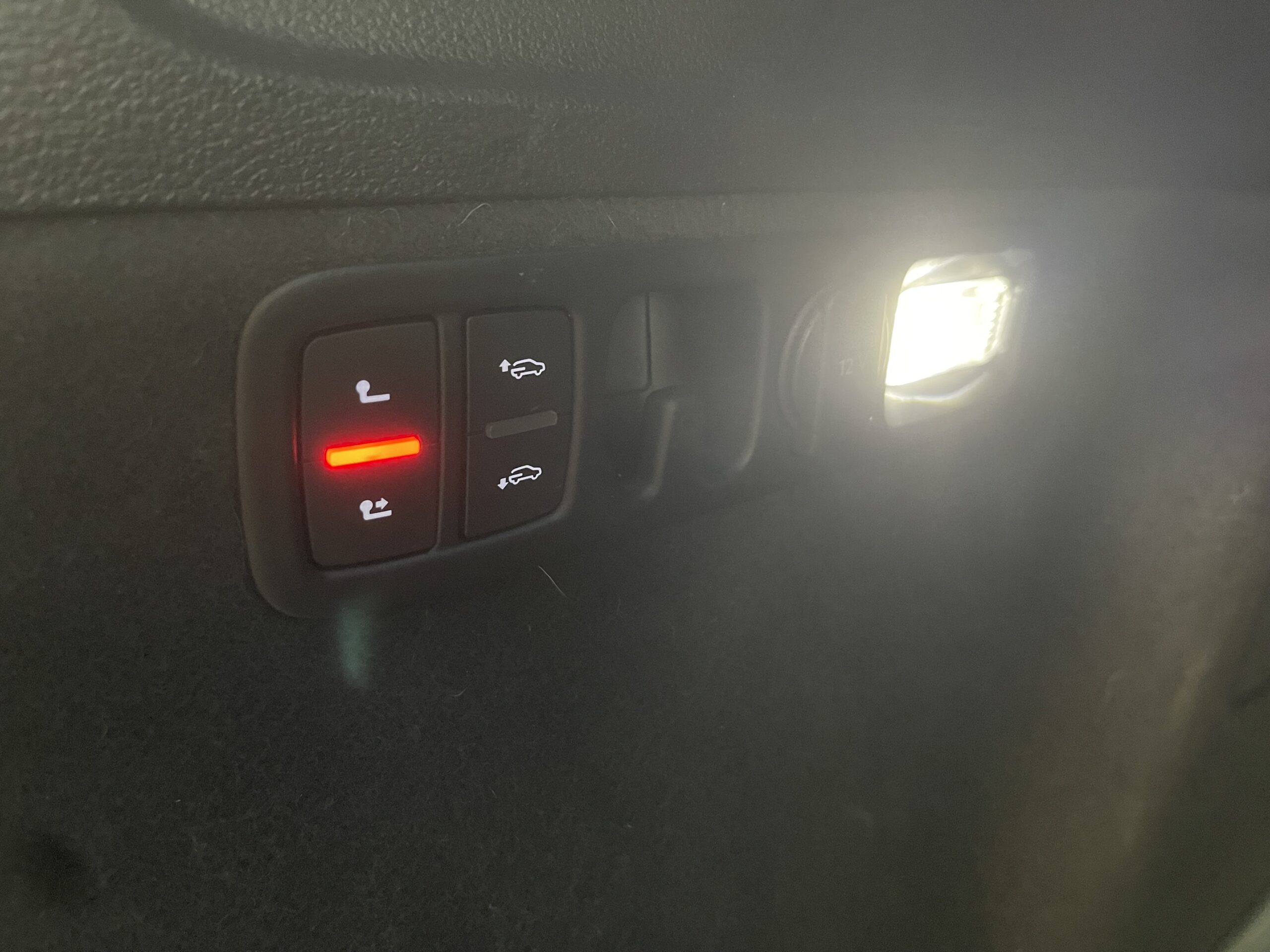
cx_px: 635
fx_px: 917
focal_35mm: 25
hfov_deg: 69.4
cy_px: 476
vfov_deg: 54.9
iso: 800
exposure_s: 1/25
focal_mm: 5.1
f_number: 1.6
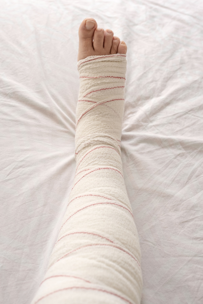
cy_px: 152
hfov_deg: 27.0
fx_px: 422
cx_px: 102
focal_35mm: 50
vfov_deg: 39.6
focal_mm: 50
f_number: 5.6
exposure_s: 1/100
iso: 400
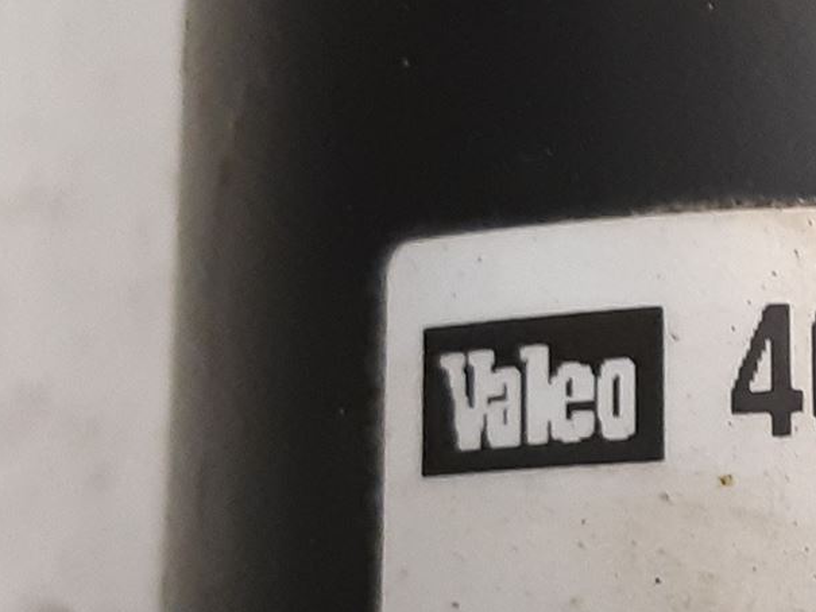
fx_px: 2075
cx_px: 936
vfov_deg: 16.8
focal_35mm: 88
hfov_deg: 21.0
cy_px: 388
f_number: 1.7
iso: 200
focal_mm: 3.93
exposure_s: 1/50
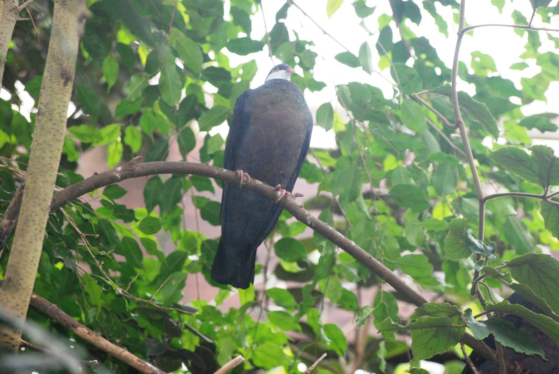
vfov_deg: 4.7
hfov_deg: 7.0
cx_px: 280
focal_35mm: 292
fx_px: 4547
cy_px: 187
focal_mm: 195
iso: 1600
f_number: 5.6
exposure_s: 1/125
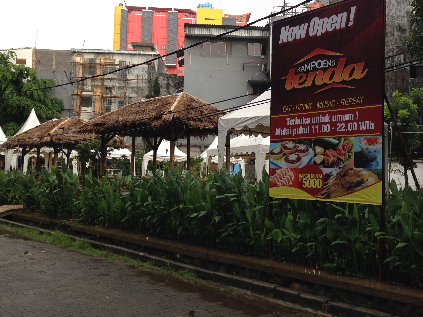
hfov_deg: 48.9
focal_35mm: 38
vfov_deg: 37.6
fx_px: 464
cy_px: 136
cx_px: 229
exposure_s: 1/120
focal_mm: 4.12
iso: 64
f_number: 2.4
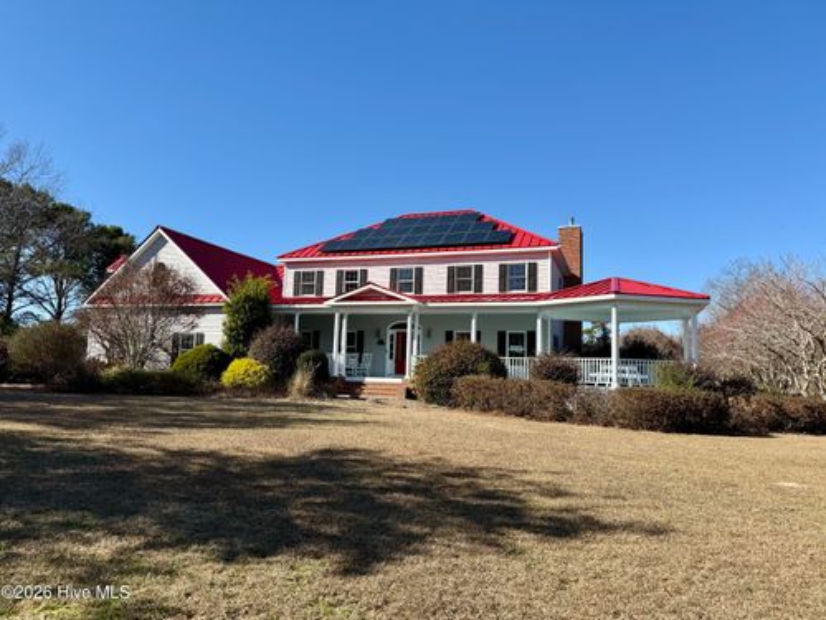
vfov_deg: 56.8
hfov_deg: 71.6
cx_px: 413
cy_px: 310
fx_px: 573
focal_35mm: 24
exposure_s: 1/3584
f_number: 1.78
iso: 80
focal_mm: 6.76
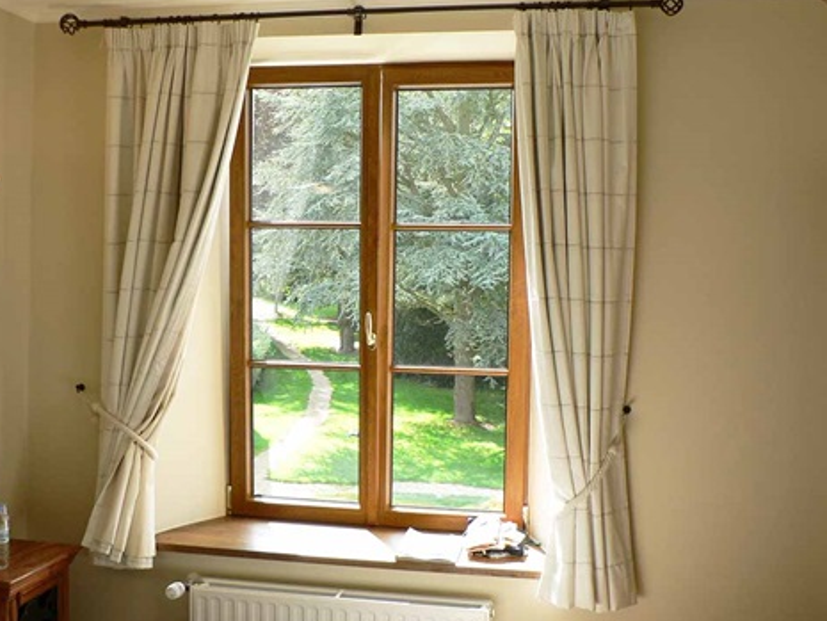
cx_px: 389
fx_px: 1028
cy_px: 300
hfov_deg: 43.8
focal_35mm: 43
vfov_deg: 33.6
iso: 80
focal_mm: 6.6
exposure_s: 1/100
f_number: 3.2
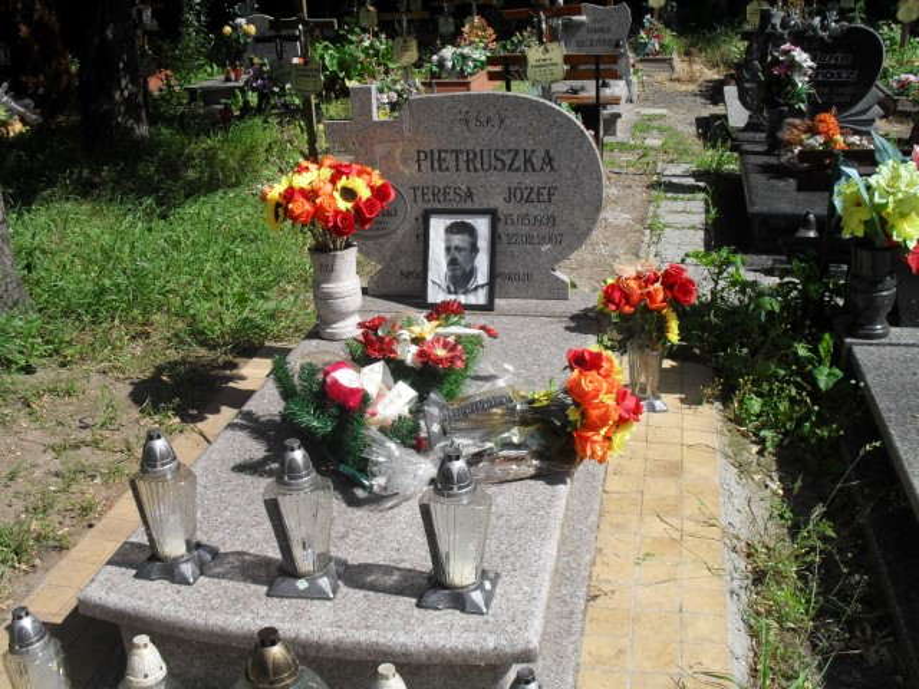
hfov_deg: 52.6
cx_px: 460
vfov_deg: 40.7
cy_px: 344
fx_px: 929
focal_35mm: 35
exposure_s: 1/250
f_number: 8.4
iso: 100
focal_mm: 6.3
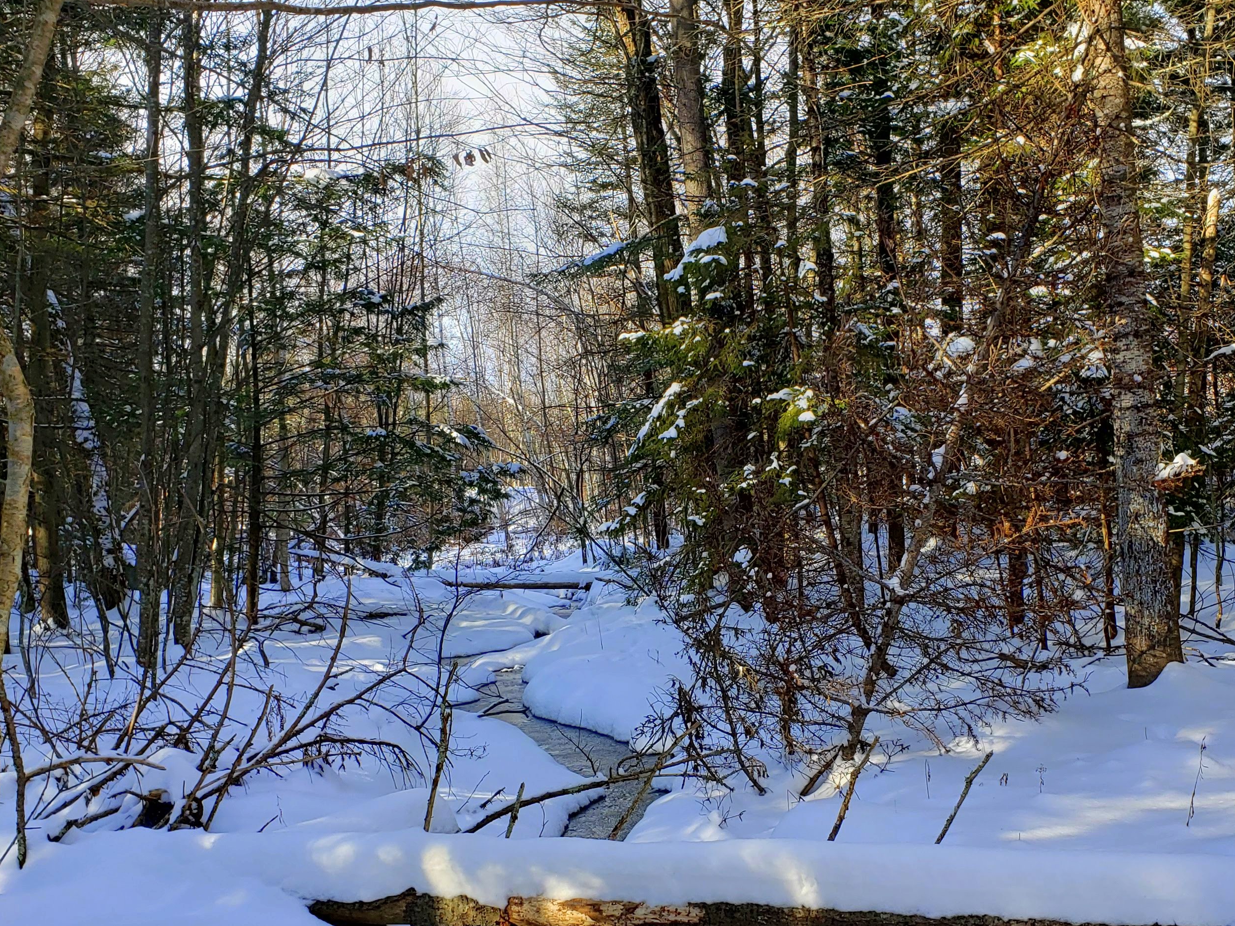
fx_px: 1498
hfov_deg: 44.6
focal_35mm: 42
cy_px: 592
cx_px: 719
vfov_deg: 34.1
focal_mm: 4.3
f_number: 2.4
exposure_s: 1/325
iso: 50
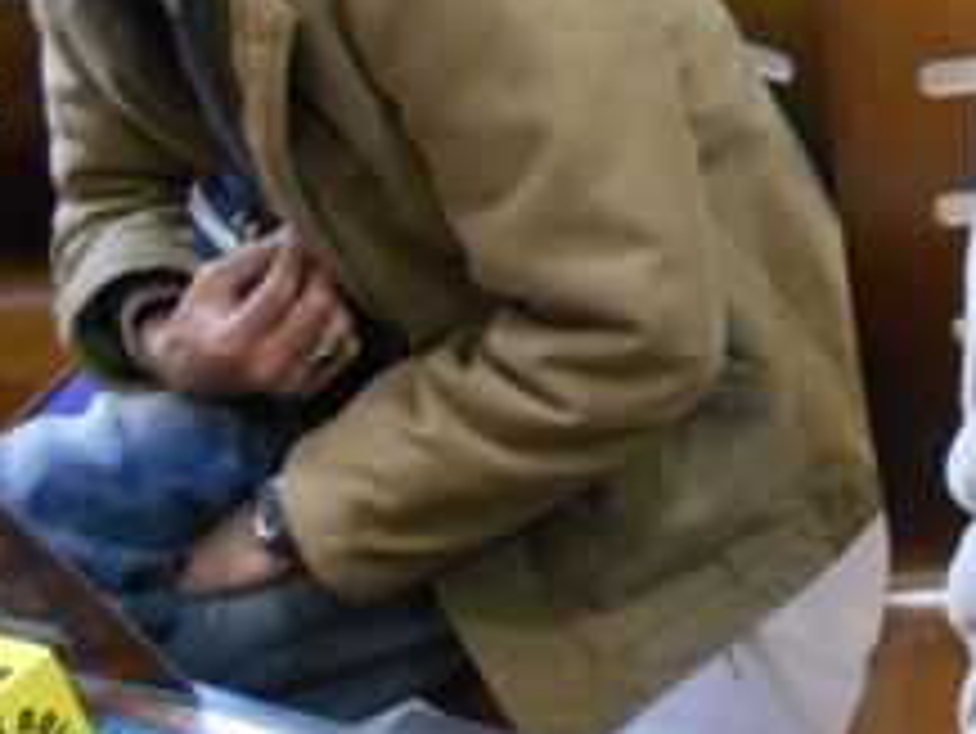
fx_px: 2031
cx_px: 1327
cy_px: 252
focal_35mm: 72
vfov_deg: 20.4
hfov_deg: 23.4
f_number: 3.2
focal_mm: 4.6
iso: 400
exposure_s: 1/25
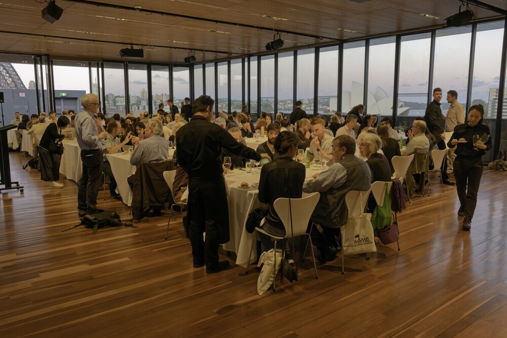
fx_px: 380
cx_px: 254
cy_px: 169
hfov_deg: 67.4
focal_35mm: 27
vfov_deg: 47.9
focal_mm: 18.2
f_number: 8
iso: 6400
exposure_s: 1/100
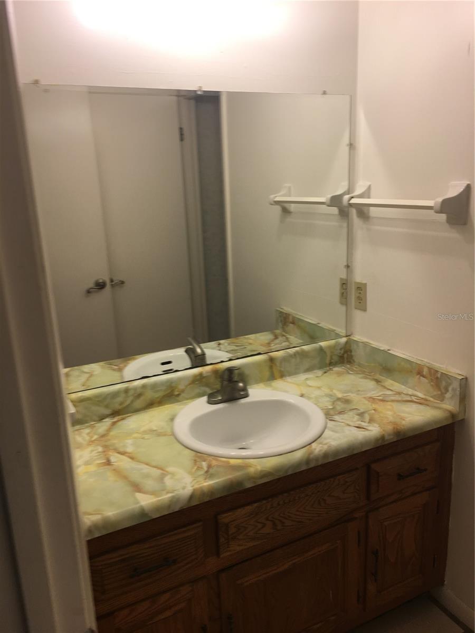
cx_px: 238
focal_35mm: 29
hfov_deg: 48.2
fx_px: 531
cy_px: 316
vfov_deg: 61.7
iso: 25
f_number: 2.2
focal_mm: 4.15
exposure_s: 1/40
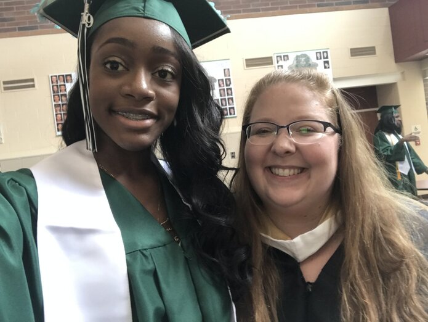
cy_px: 161
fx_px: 396
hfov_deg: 56.8
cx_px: 214
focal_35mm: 32
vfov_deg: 44.2
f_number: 2.2
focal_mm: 2.87
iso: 80
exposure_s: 1/30
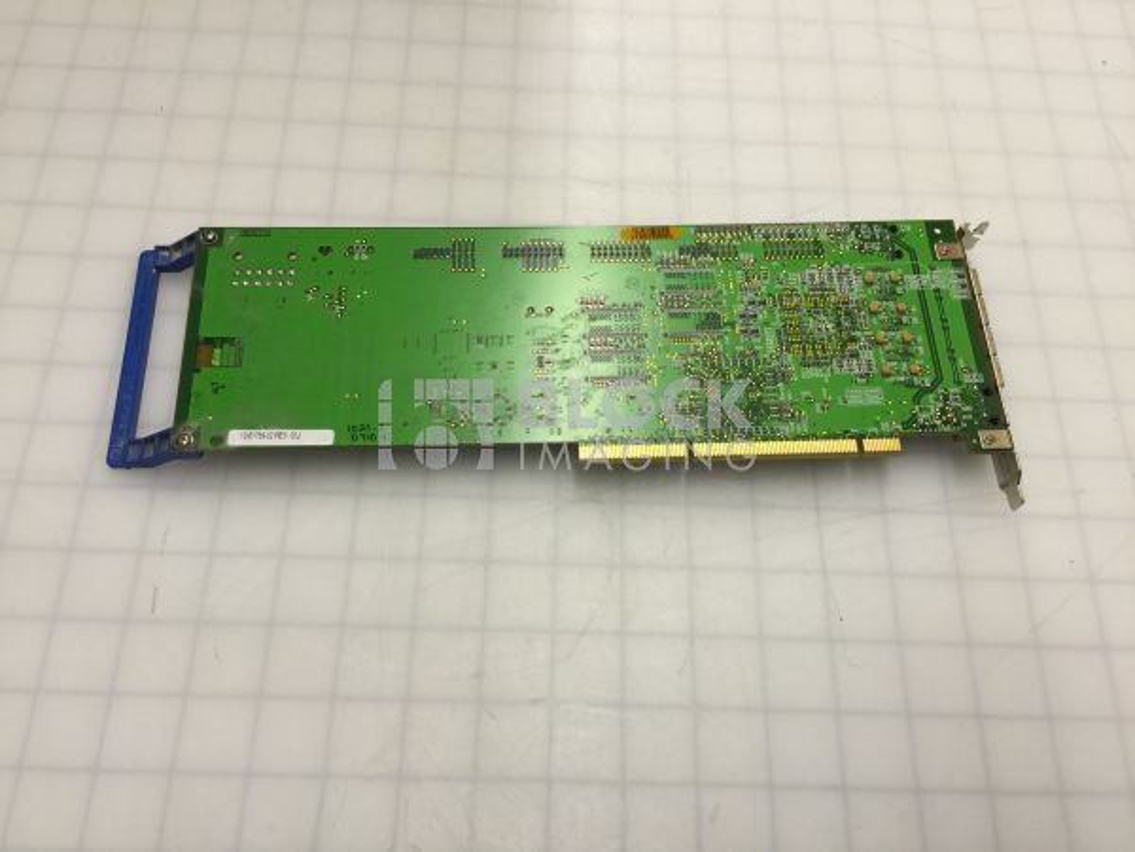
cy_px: 426
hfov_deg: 61.7
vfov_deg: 48.2
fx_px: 951
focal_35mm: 29
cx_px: 568
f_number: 2.2
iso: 32
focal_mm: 4.15
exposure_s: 1/30
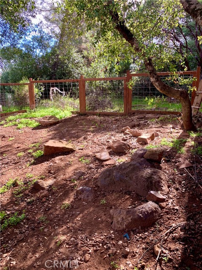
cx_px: 101
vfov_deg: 67.3
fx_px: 202
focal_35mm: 26
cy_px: 135
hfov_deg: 53.1
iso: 25
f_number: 1.8
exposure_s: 1/130
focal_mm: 4.25
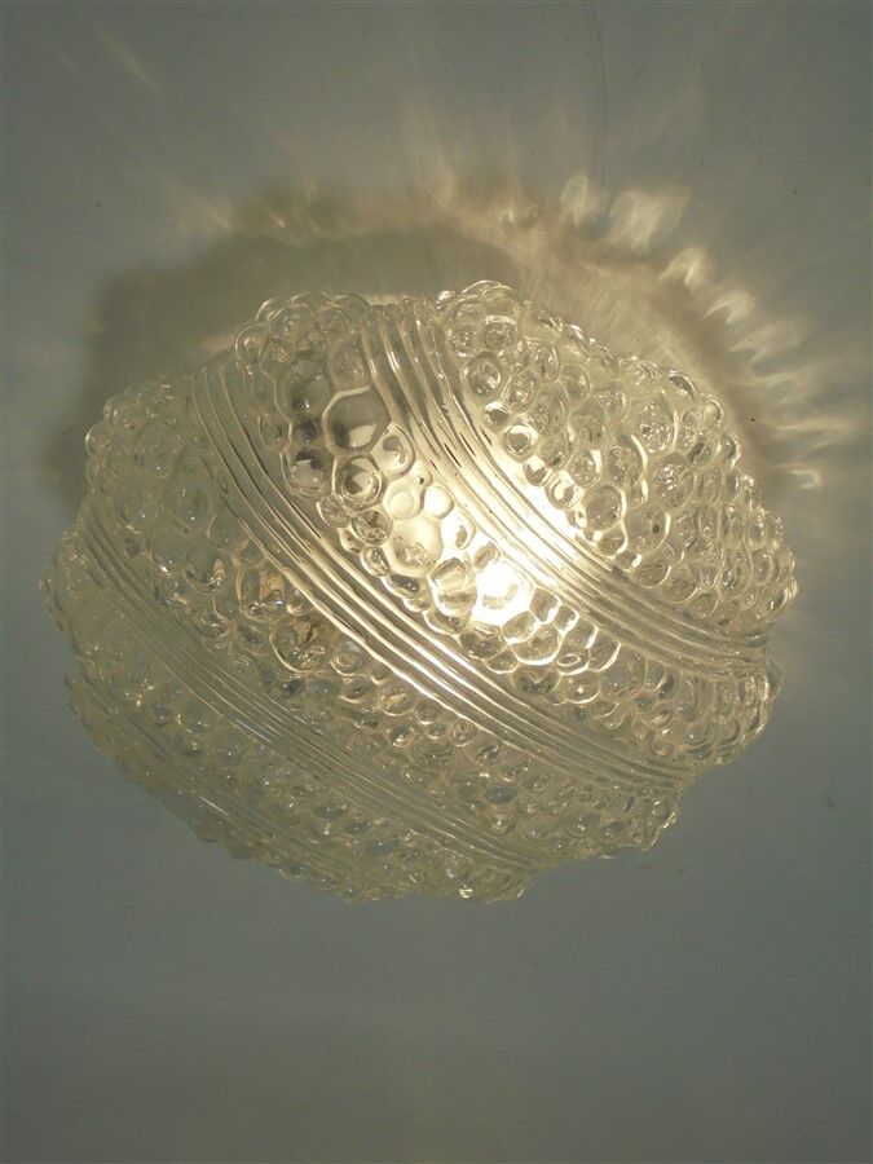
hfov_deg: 37.7
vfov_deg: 49.0
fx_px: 1278
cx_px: 436
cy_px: 582
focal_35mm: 38
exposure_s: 1/400
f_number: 4.2
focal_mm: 6.9
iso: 100
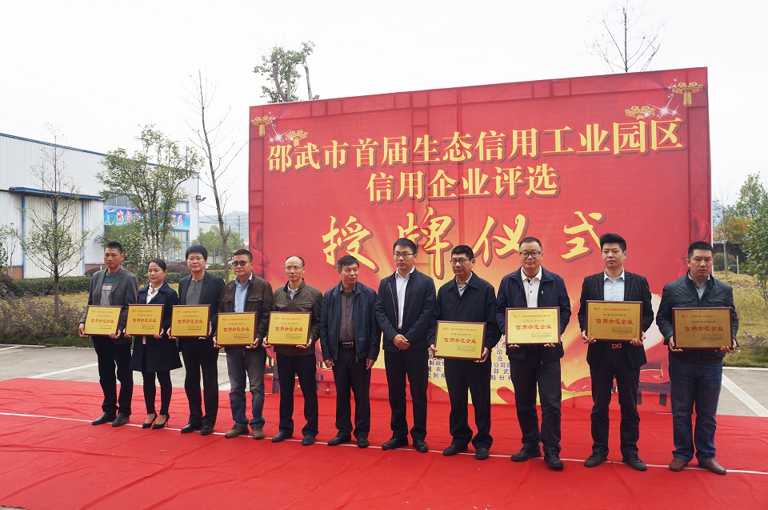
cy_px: 255
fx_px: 639
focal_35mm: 30
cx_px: 384
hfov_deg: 62.0
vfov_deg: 43.5
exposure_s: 1/200
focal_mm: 20
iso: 200
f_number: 7.1
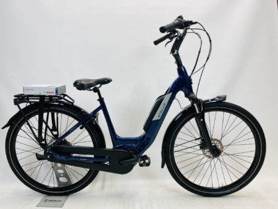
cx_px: 139
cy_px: 104
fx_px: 209
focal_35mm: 26
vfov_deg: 53.1
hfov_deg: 67.3
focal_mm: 4.25
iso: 50
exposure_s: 1/100
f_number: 1.8
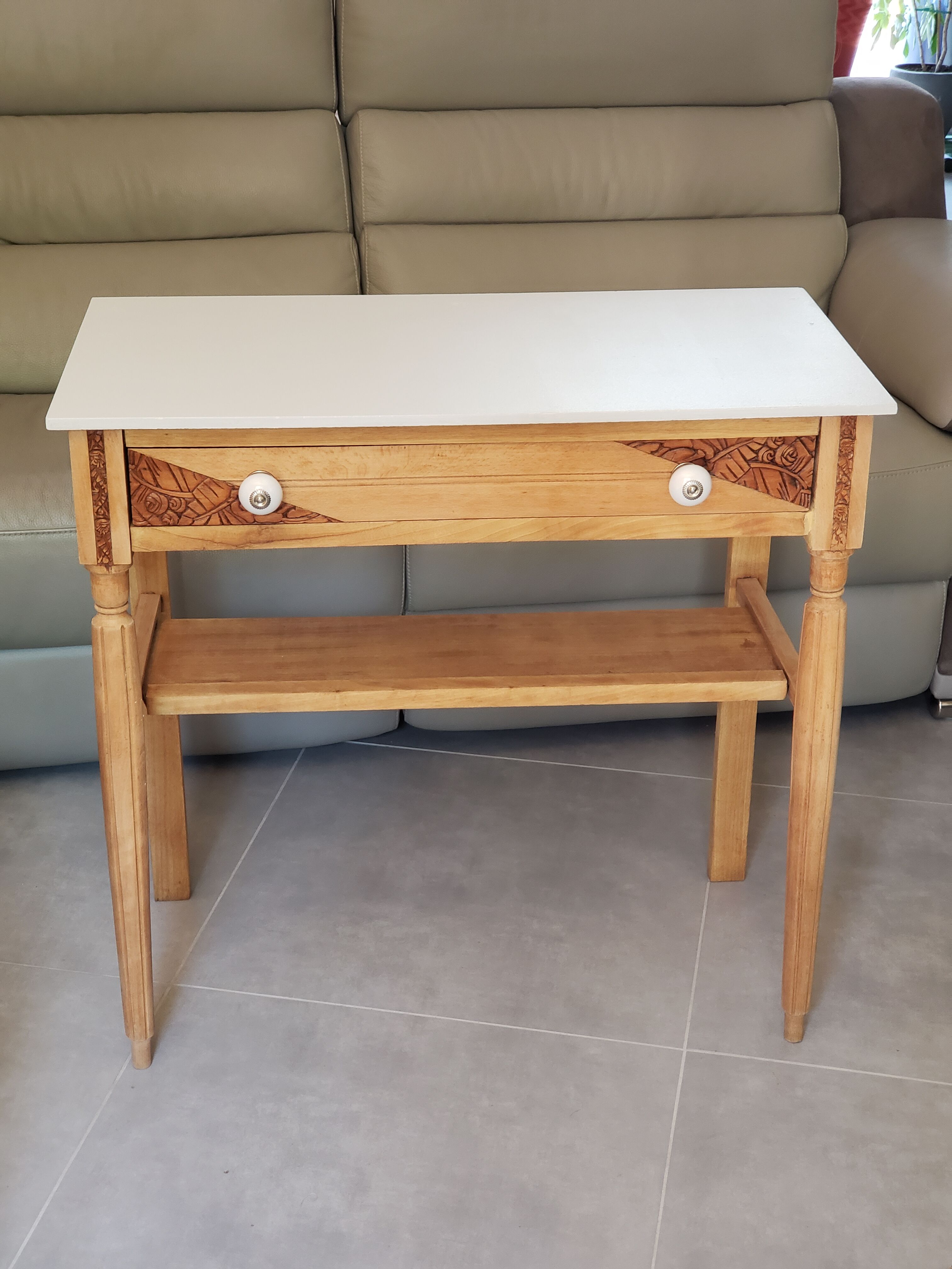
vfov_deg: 36.8
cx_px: 476
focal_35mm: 52
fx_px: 1907
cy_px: 634
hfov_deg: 28.0
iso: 250
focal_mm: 6
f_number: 2.4
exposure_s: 1/15
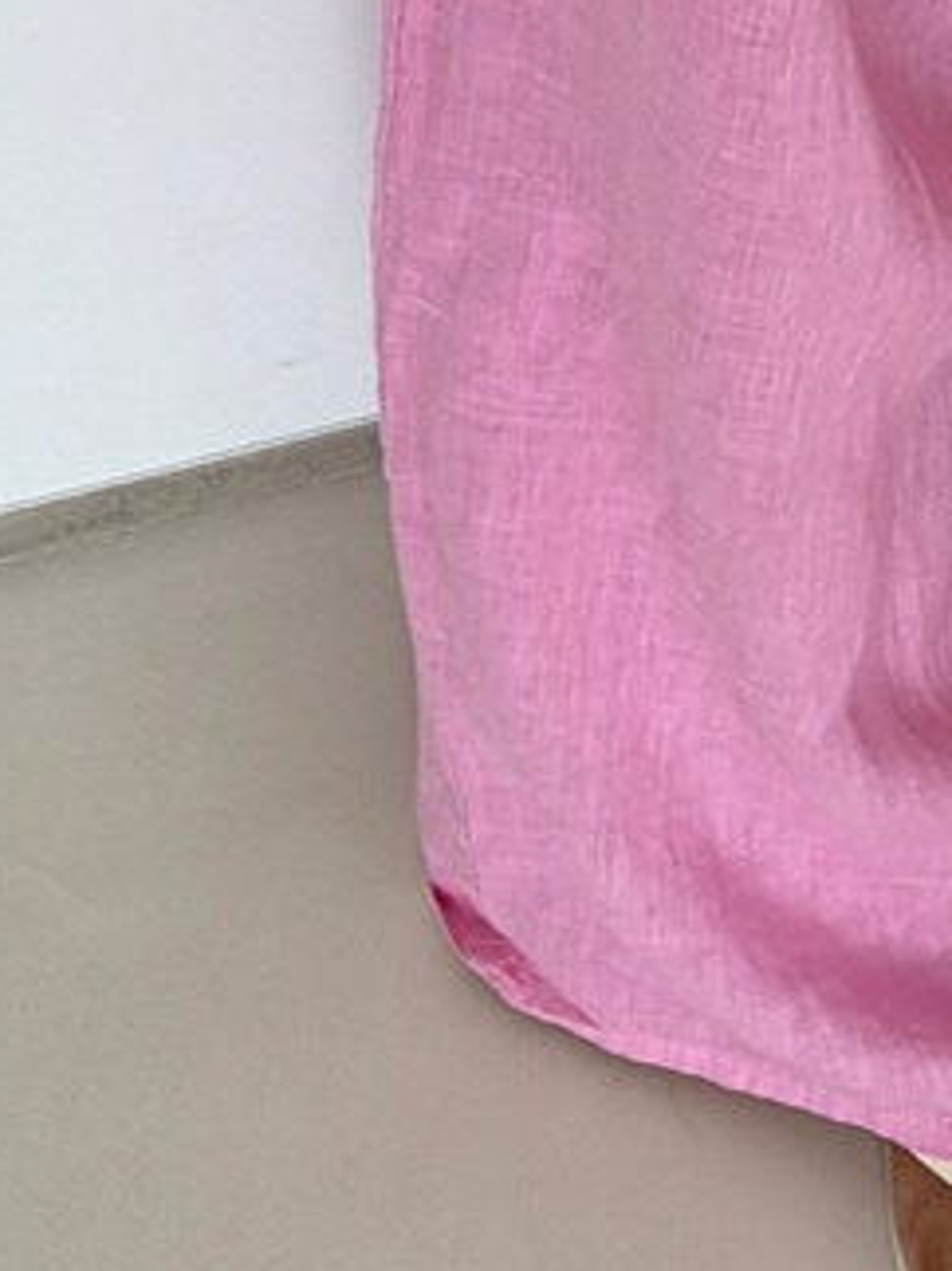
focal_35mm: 93
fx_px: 3412
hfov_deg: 14.7
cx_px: 1452
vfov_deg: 19.7
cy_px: -283
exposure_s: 1/121
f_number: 1.9
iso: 20
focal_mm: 2.69
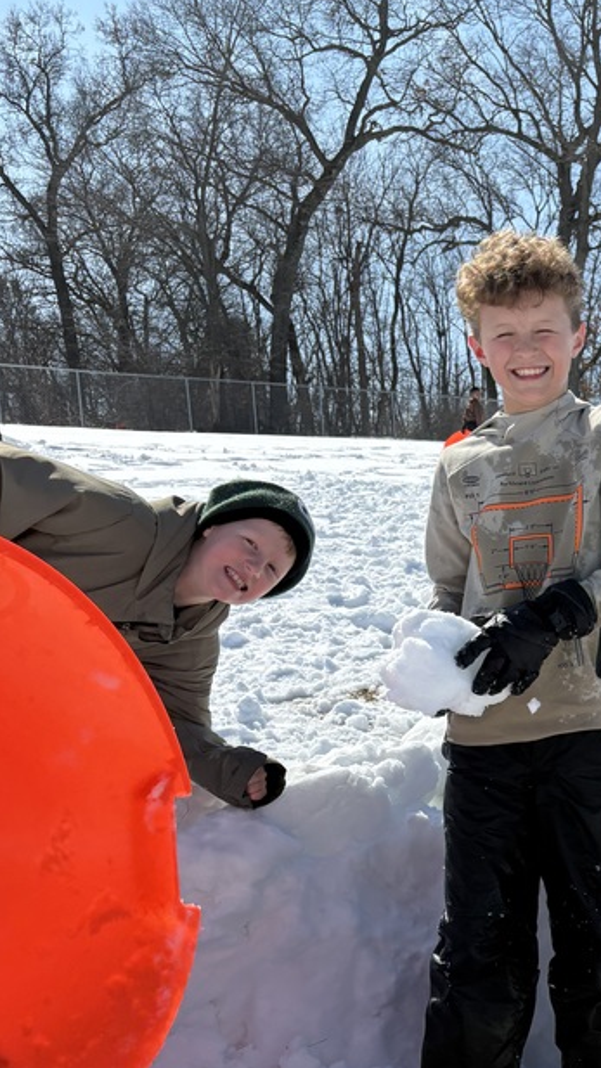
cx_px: 651
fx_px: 1332
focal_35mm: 47
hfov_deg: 23.9
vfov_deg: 42.8
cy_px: 751
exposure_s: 1/6329
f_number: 1.6
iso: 50
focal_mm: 5.96
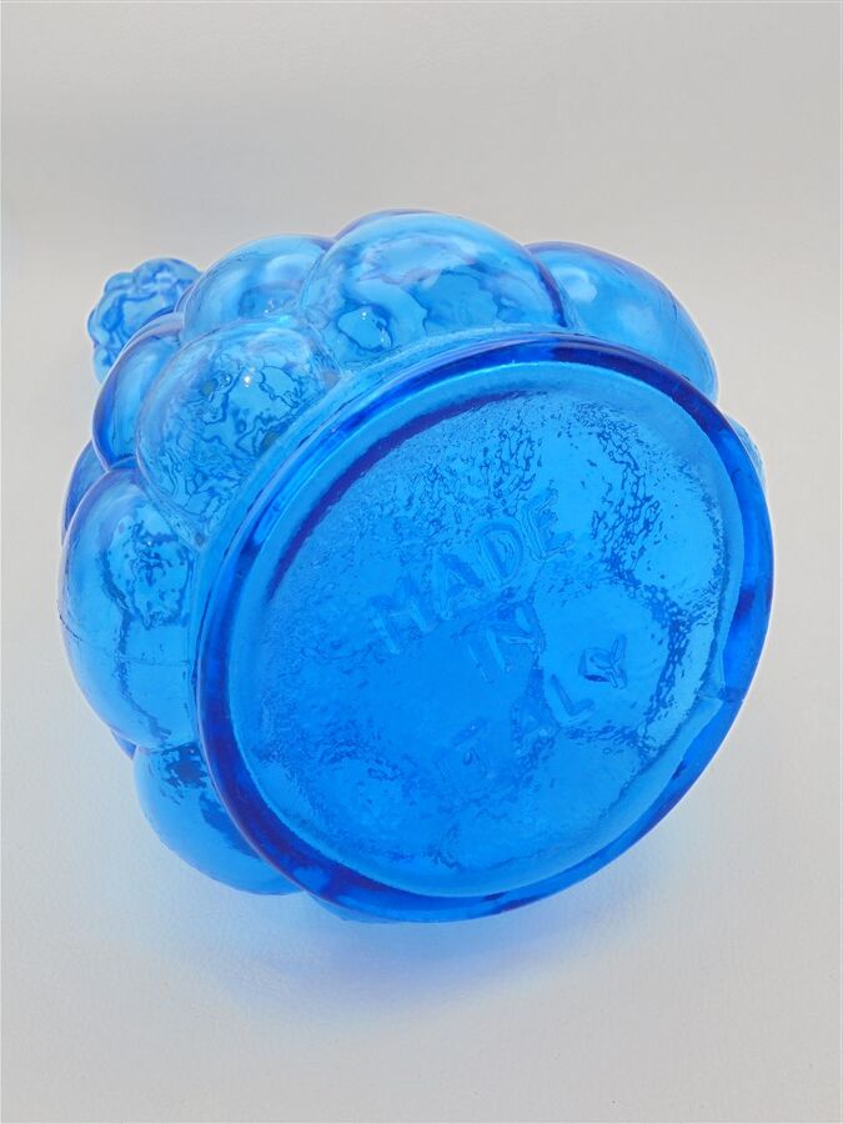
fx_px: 1104
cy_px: 562
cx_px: 422
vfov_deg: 54.0
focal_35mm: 34
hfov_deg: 41.8
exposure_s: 1/30
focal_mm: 6.1
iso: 100
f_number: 4
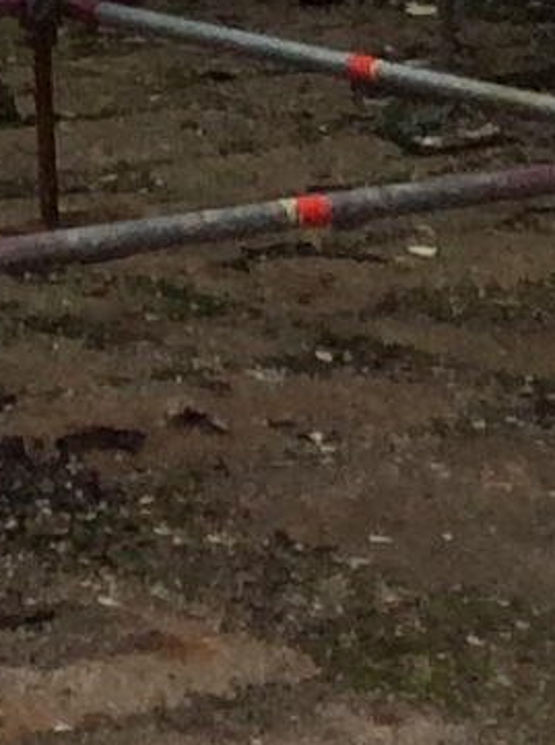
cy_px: -1133
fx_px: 4937
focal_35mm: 230
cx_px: -543
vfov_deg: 7.9
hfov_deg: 6.3
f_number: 2.4
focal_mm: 3.3
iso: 32
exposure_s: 1/198
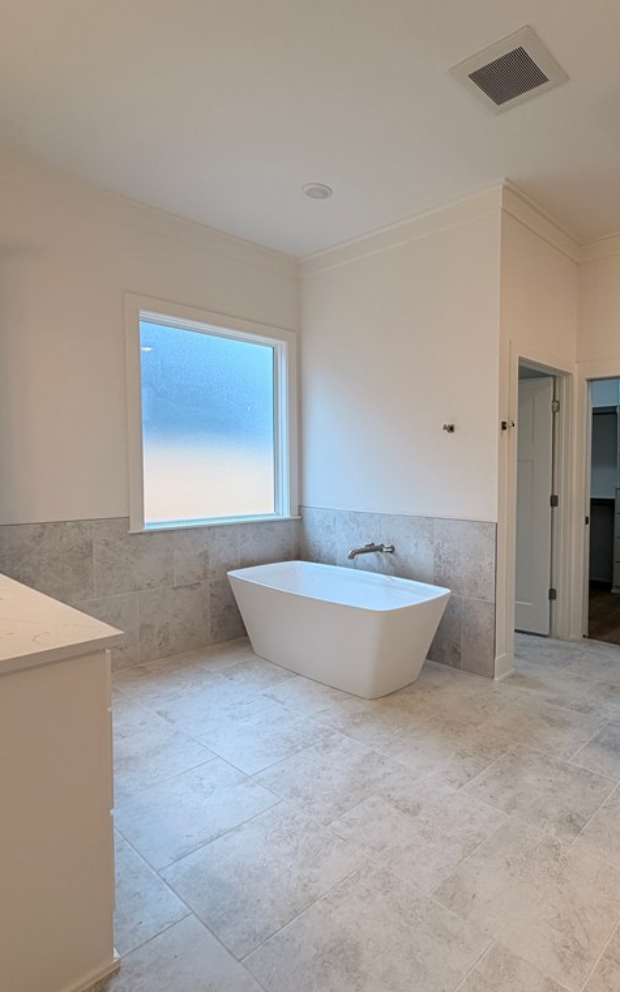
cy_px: 493
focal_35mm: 20
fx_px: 541
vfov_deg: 85.1
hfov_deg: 57.8
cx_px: 433
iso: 125
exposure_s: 1/120
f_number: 2.2
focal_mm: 2.22
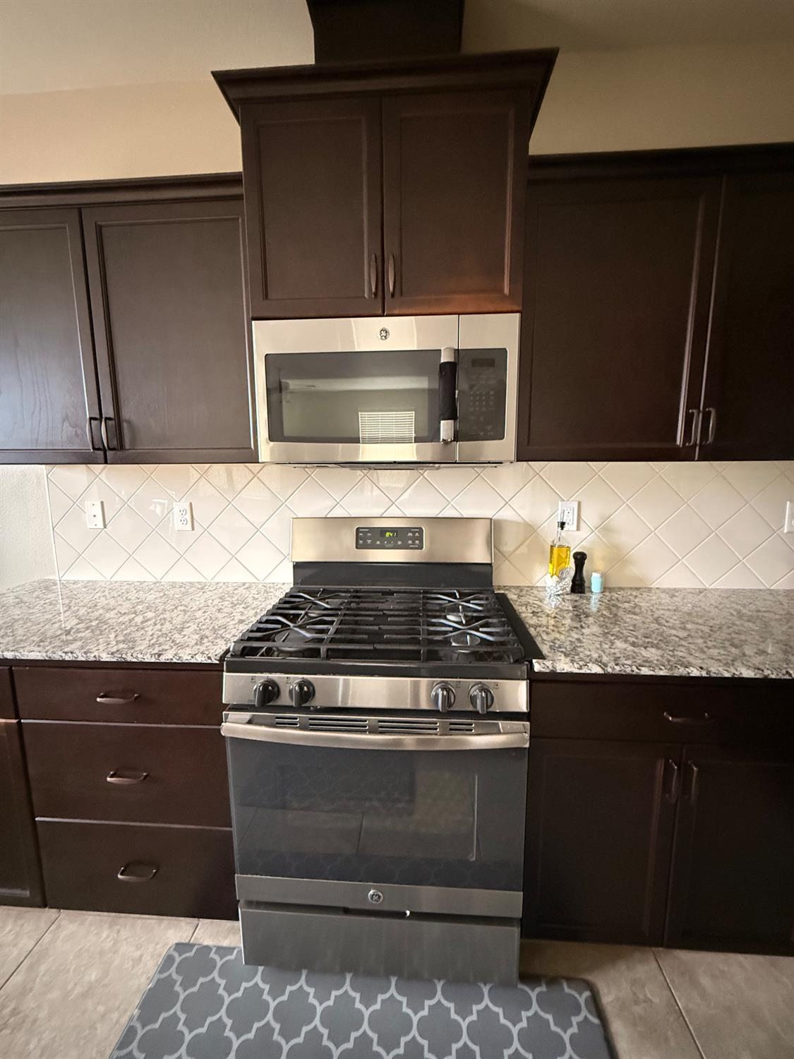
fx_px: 428
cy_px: 530
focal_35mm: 14
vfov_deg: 102.1
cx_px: 397
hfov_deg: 85.7
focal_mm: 2.22
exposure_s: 1/60
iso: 1250
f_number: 2.2
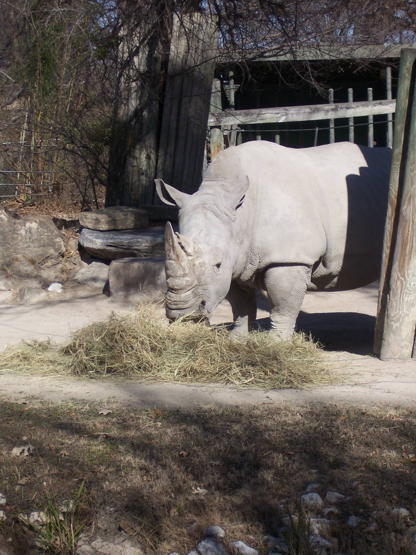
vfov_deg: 14.9
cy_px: 278
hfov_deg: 11.2
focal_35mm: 132
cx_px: 208
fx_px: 2115
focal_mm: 22
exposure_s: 1/750
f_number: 4.8
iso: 80
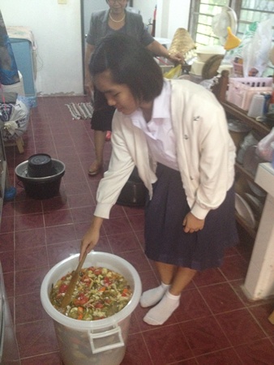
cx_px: 137
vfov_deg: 52.6
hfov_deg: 40.7
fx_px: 369
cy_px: 182
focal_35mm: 35
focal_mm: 4.28
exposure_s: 1/20
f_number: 2.4
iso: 400
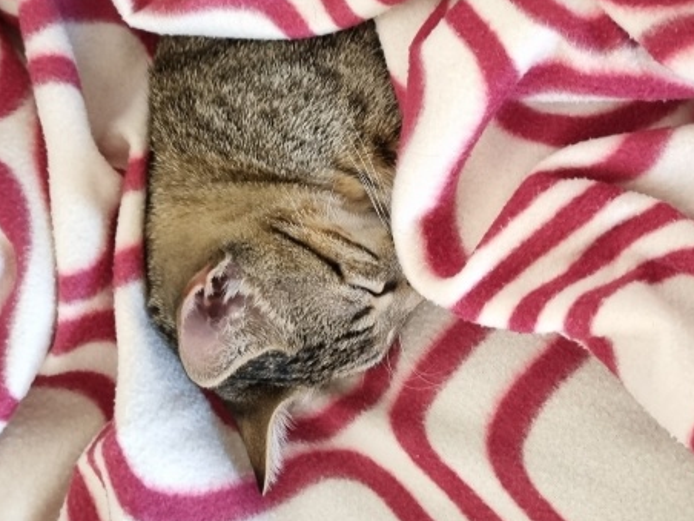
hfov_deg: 40.9
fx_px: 922
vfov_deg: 31.4
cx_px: 439
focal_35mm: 46
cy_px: 201
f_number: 1.8
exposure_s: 1/33
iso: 500
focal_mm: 5.4
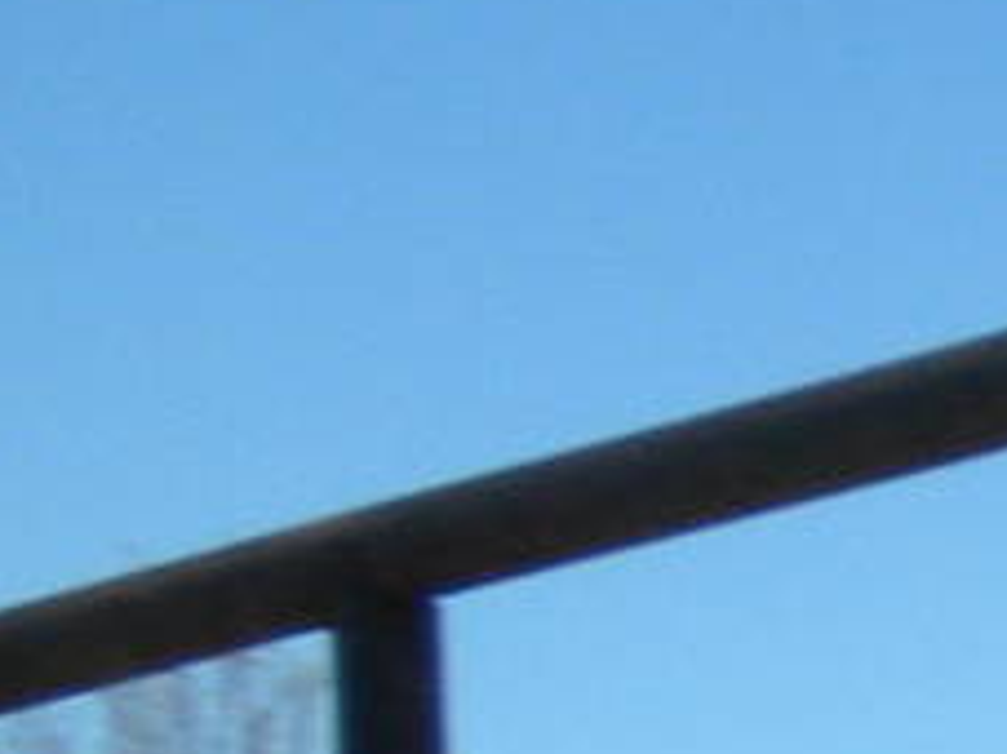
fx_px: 7589
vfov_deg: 5.6
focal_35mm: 261
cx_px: 3536
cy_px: 1353
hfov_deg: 6.6
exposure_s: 1/115
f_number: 10
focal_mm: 6.6
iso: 64
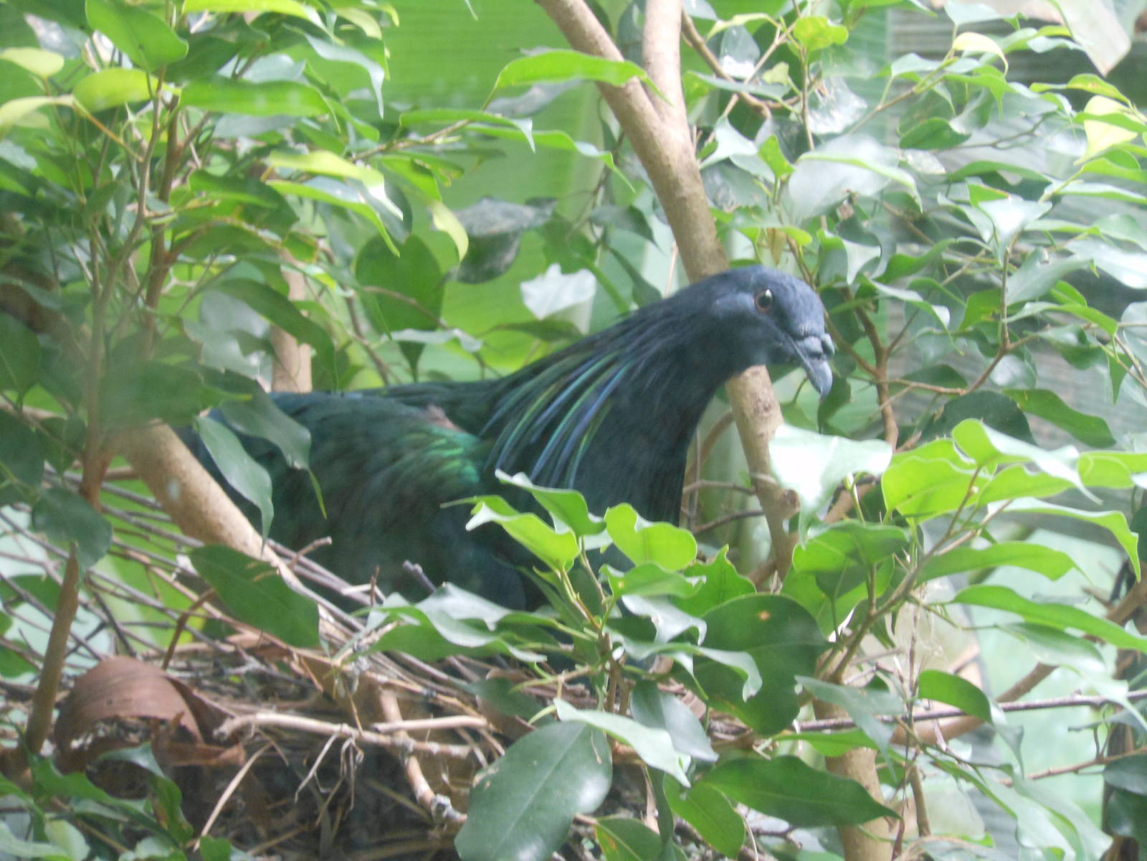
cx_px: 574
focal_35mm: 141
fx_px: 4672
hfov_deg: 14.0
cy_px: 430
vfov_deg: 10.5
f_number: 5.5
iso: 400
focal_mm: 25.3
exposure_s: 1/5
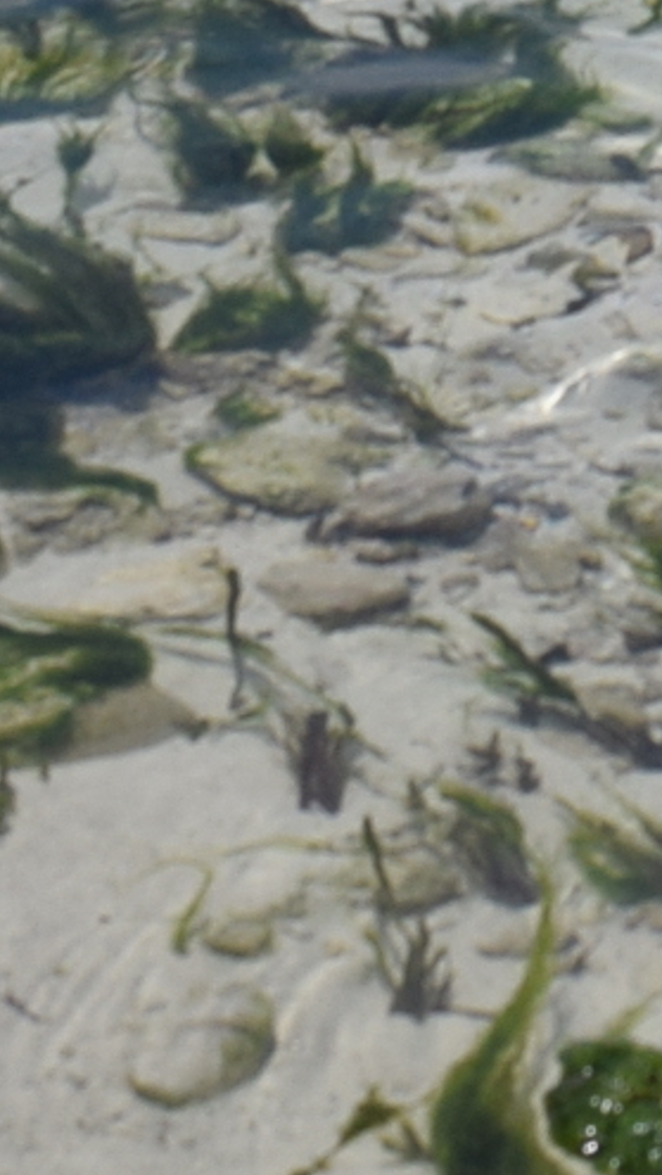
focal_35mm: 190
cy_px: -1021
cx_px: 1592
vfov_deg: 10.6
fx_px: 5920
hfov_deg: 6.1
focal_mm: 20
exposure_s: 1/2000
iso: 280
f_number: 8
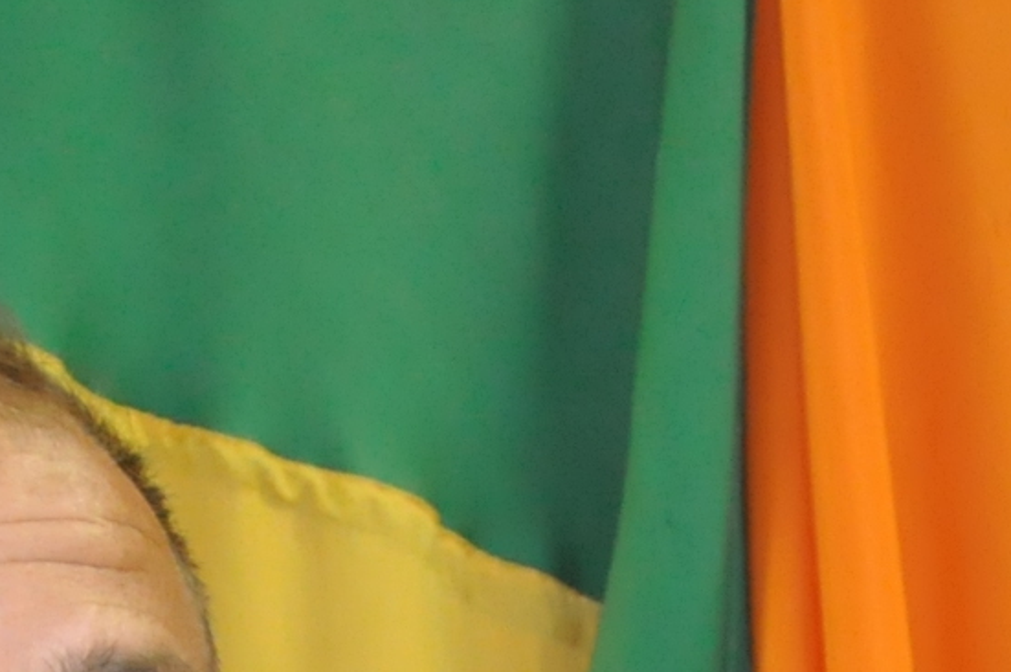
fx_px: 13911
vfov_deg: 2.8
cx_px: 128
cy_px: 1203
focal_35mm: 496
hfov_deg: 4.2
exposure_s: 1/60
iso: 2000
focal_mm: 85
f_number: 5.6
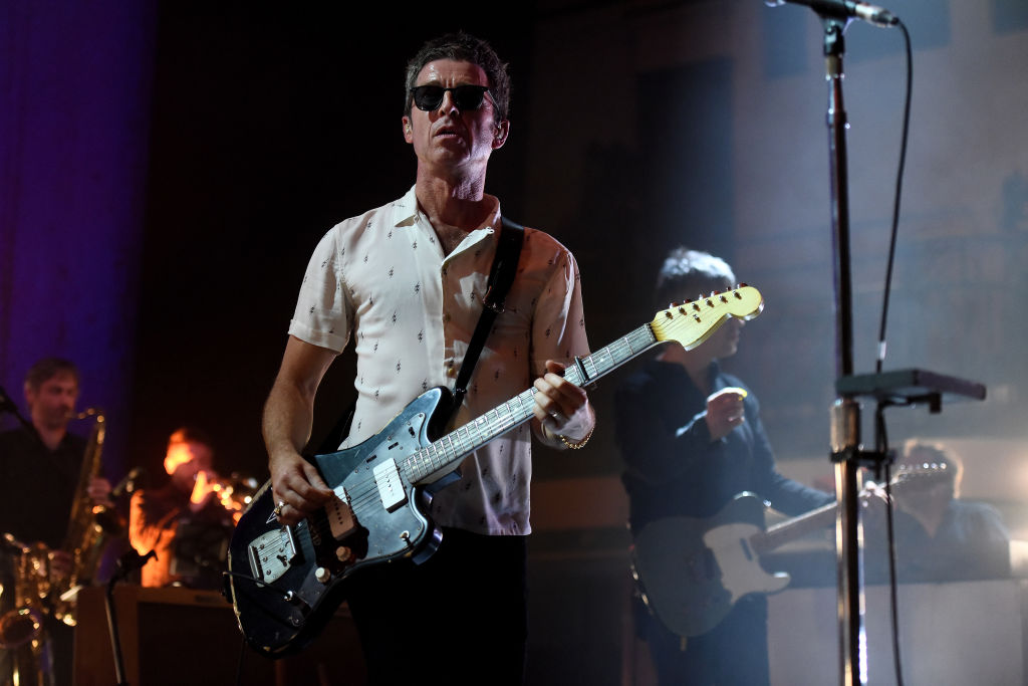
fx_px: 1999
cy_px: 343
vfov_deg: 19.5
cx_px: 514
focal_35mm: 70
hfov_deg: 28.8
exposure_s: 1/400
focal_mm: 70
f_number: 2.8
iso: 3200
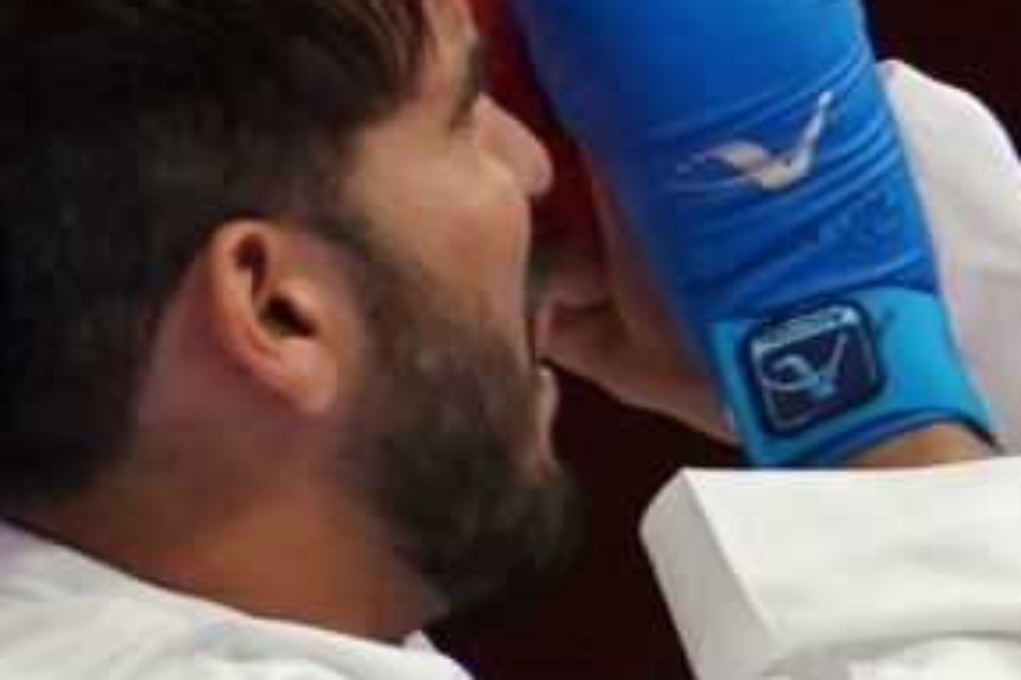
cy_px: 1254
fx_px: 64828
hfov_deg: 0.9
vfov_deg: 0.6
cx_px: 1741
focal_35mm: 2286
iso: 2500
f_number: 4
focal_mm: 244
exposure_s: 1/1000
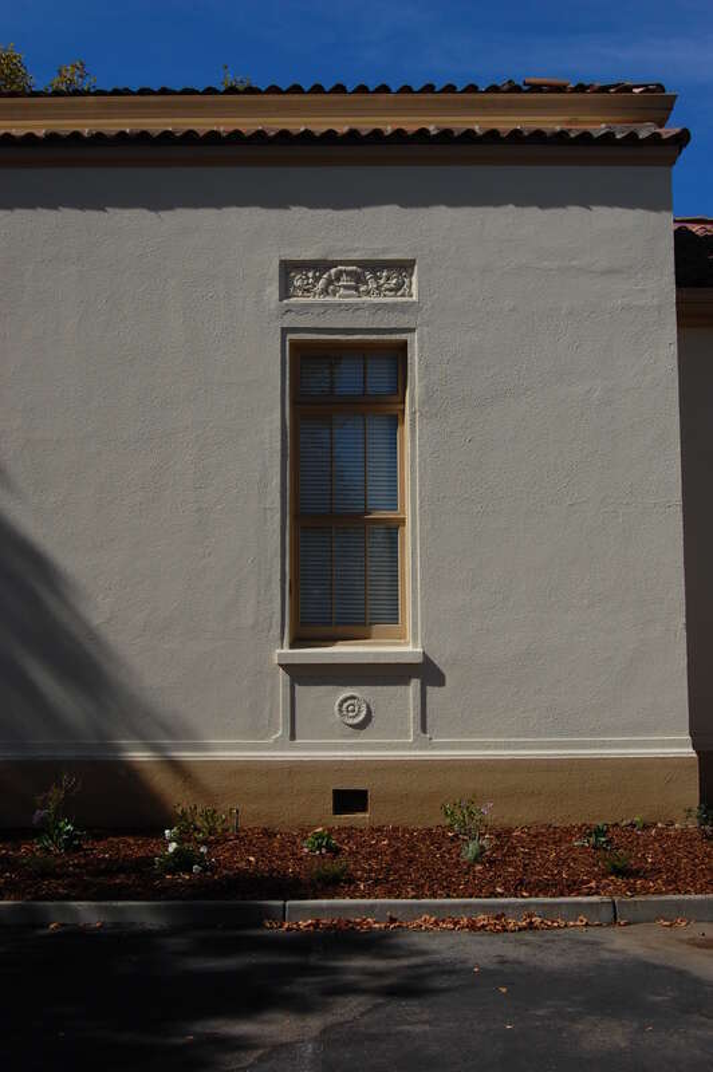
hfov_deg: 29.8
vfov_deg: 43.6
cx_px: 356
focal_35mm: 45
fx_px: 1339
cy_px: 536
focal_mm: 30
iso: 200
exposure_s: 1/200
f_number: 16
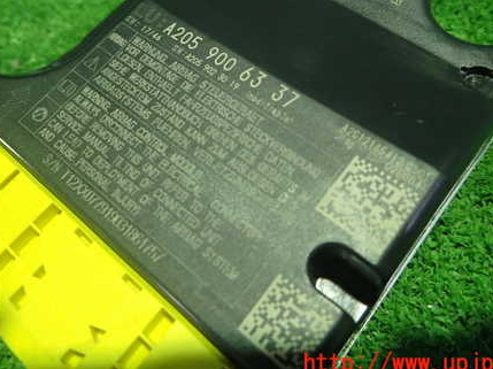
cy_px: 120
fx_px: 498
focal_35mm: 35
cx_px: 218
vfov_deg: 40.1
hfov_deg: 52.5
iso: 500
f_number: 2
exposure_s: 1/30
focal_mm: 4.5
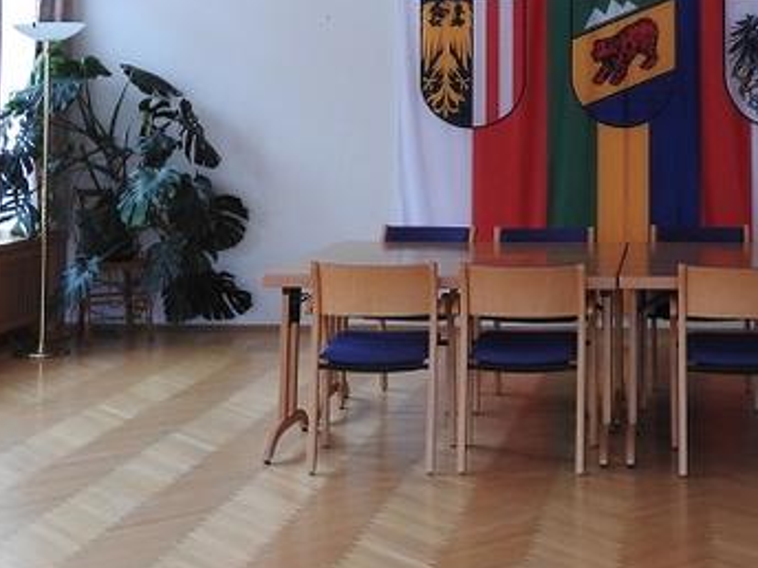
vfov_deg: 21.1
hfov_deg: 28.3
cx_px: 617
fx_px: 1467
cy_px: -22
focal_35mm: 67
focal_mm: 4.3
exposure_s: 1/30
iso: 160
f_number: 3.3
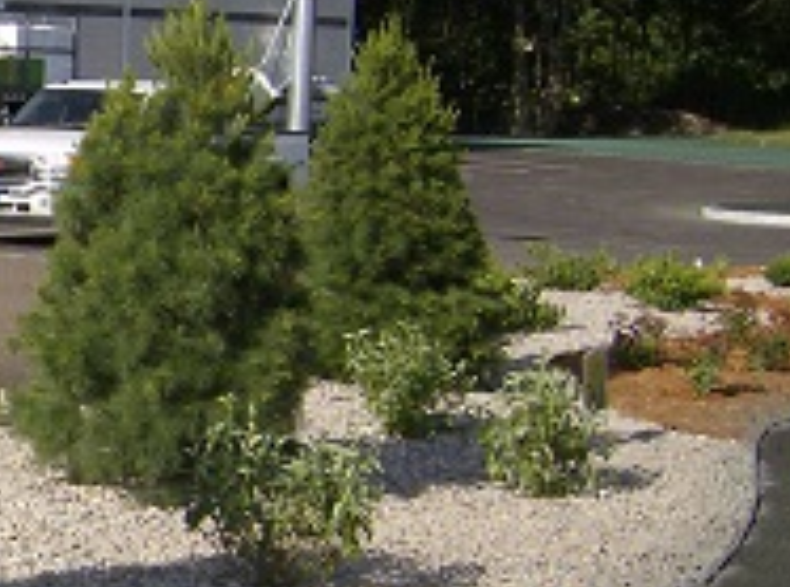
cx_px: -418
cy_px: 361
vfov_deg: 13.3
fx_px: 2525
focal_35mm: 111
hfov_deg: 16.2
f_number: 4.7
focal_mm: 6
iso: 100
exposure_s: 1/817
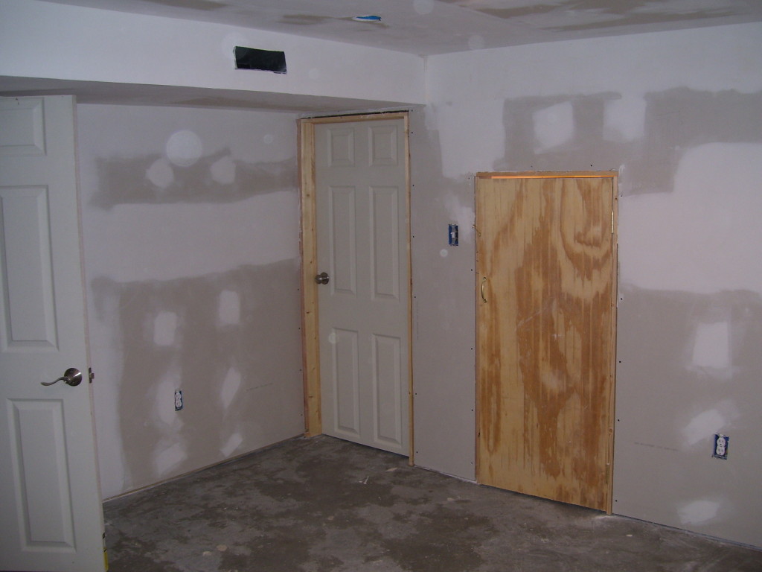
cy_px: 286
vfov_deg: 38.7
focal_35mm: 37
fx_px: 814
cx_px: 381
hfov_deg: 50.1
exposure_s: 1/60
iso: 80
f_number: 2.7
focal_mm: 6
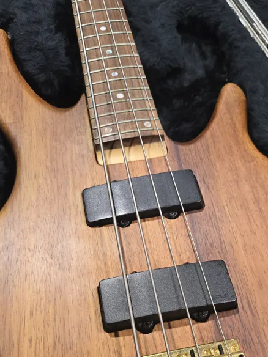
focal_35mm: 42
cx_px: 158
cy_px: 285
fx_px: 434
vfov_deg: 42.8
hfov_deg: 34.3
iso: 320
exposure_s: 1/100
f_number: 1.8
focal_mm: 5.4
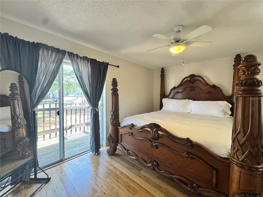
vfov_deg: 85.7
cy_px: 98
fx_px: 106
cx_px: 132
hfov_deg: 102.1
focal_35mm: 14
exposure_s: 1/120
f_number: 2.2
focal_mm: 2.22
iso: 250
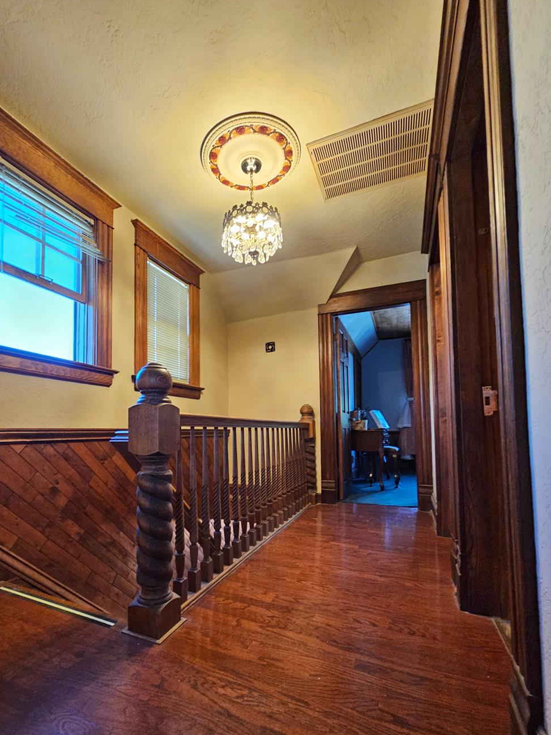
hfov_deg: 81.4
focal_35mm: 15
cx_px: 242
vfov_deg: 97.6
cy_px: 417
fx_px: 318
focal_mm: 2.2
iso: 320
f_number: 2.2
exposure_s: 1/60
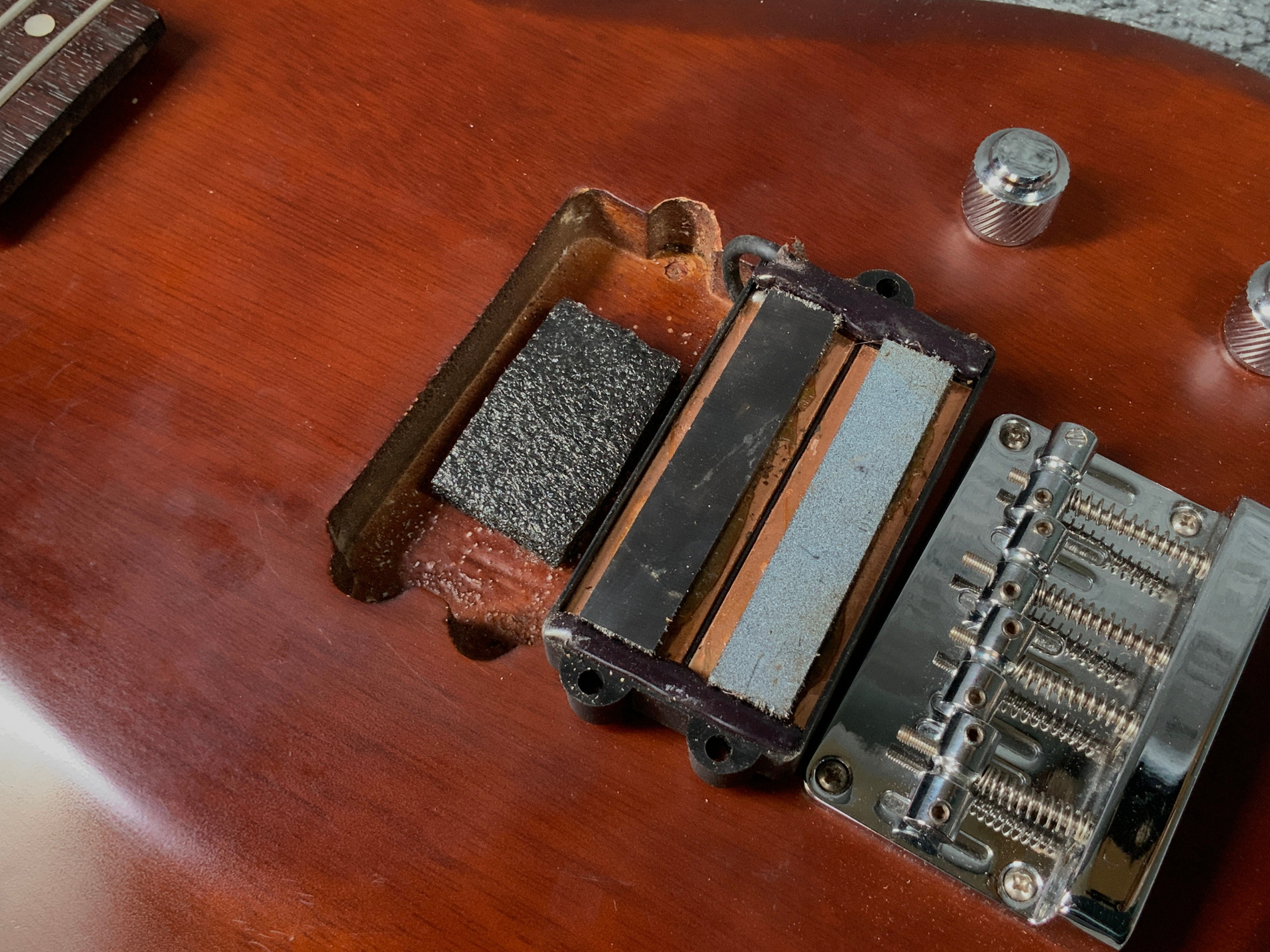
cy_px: 487
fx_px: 1431
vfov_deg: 36.8
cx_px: 717
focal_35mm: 39
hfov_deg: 47.7
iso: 125
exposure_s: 1/60
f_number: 1.8
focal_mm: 3
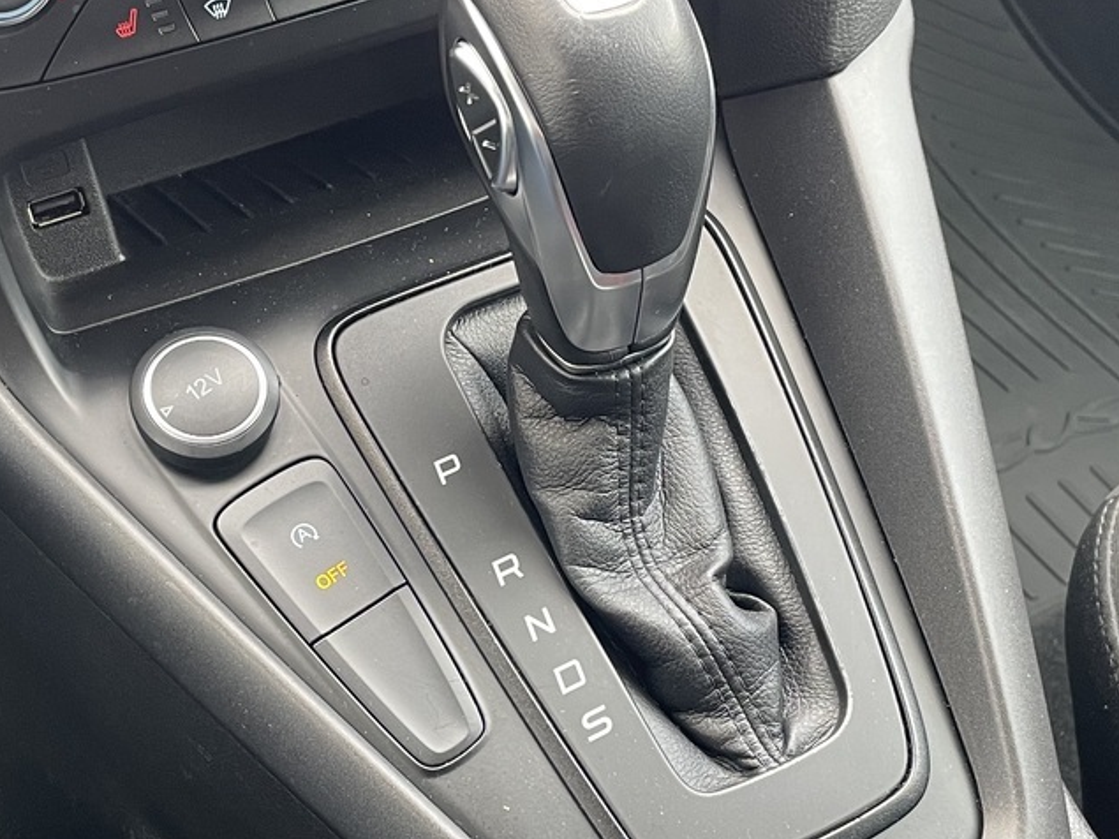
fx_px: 1907
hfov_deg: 32.7
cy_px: 441
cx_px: 499
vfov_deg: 24.8
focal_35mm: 59
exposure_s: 1/71
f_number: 1.6
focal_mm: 4.2
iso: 125
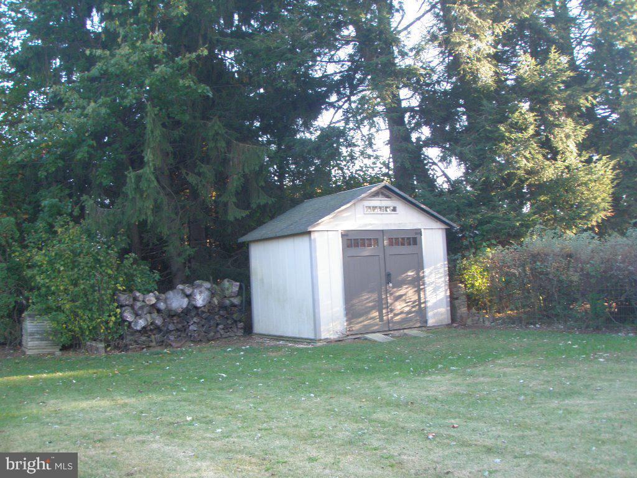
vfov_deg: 37.7
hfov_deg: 49.0
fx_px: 699
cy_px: 239
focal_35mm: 38
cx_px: 318
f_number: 3.5
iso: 80
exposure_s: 1/40
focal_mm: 6.7
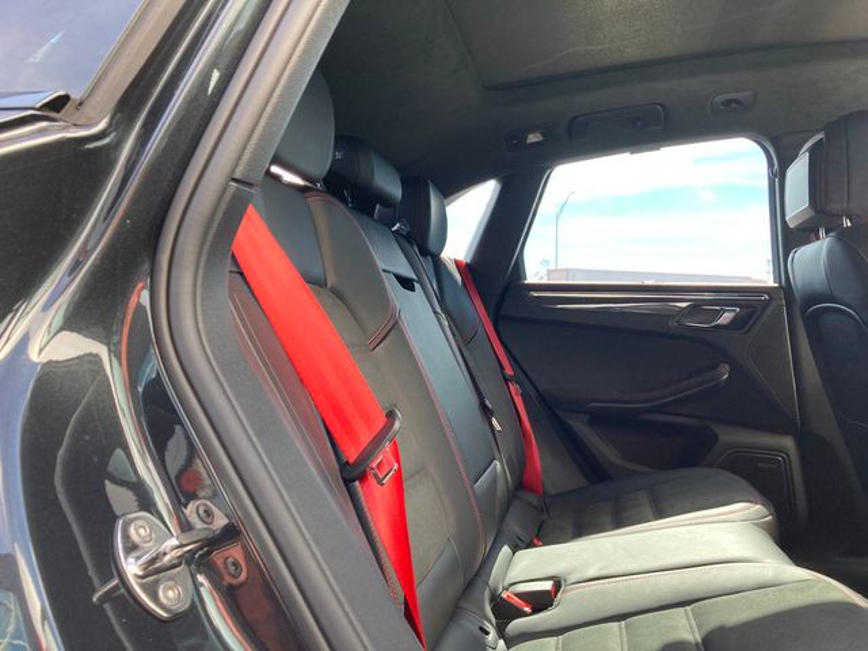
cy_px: 326
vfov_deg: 49.7
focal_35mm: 28
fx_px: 702
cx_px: 434
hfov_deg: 63.4
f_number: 1.8
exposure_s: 1/121
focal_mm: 3.99
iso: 32
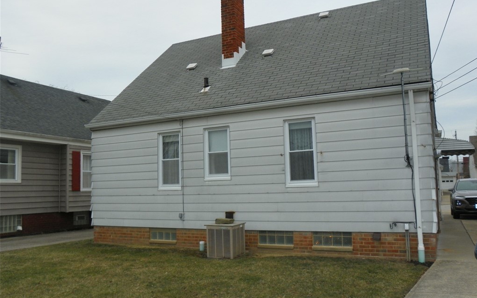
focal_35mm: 32
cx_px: 239
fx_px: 416
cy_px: 157
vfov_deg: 39.4
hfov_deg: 59.7
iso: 64
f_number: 4
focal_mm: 5.3
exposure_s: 1/320
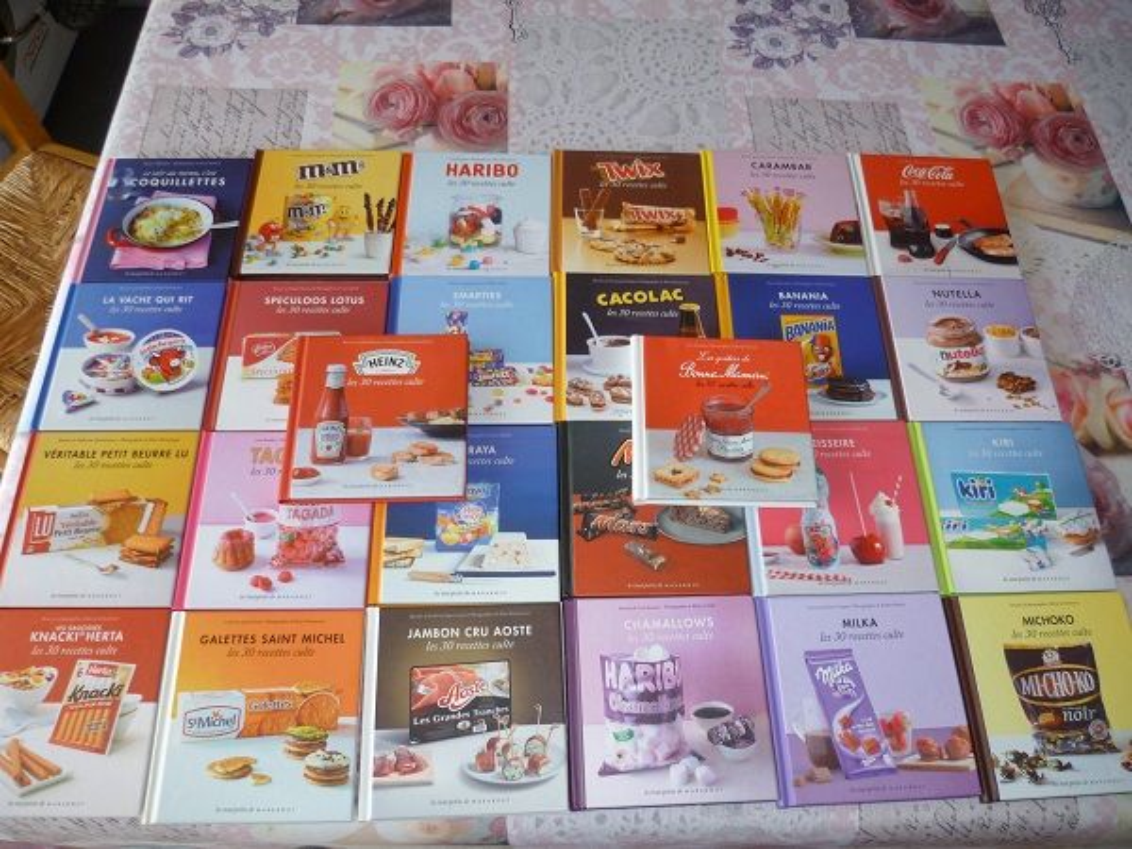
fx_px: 916
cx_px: 566
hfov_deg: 63.4
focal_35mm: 28
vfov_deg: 49.7
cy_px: 424
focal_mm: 5
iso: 100
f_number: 2.8
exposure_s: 1/30
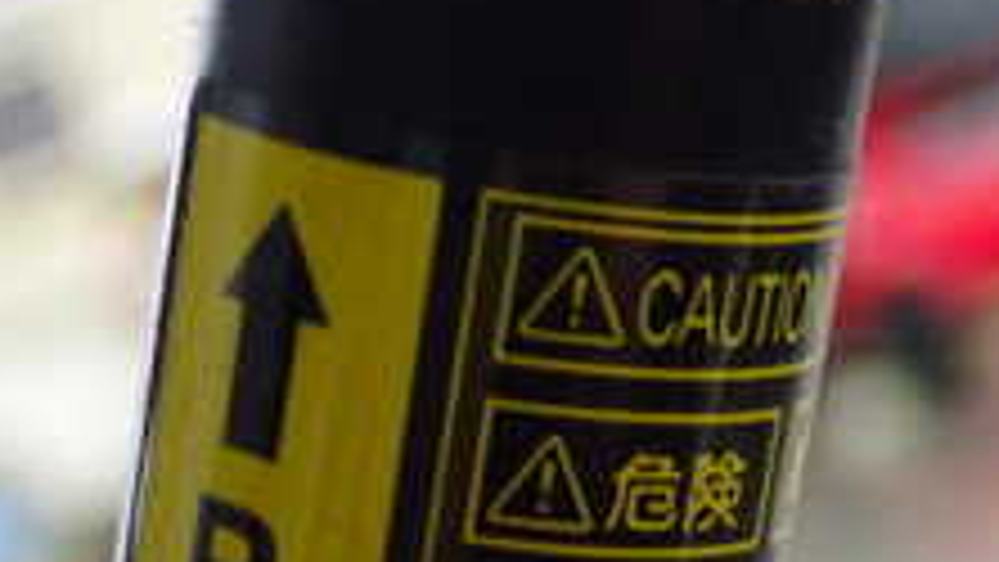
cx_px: 468
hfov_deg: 13.5
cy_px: 656
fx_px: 4213
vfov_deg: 7.6
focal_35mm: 159
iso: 800
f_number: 3.3
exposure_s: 1/50
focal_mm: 9.65
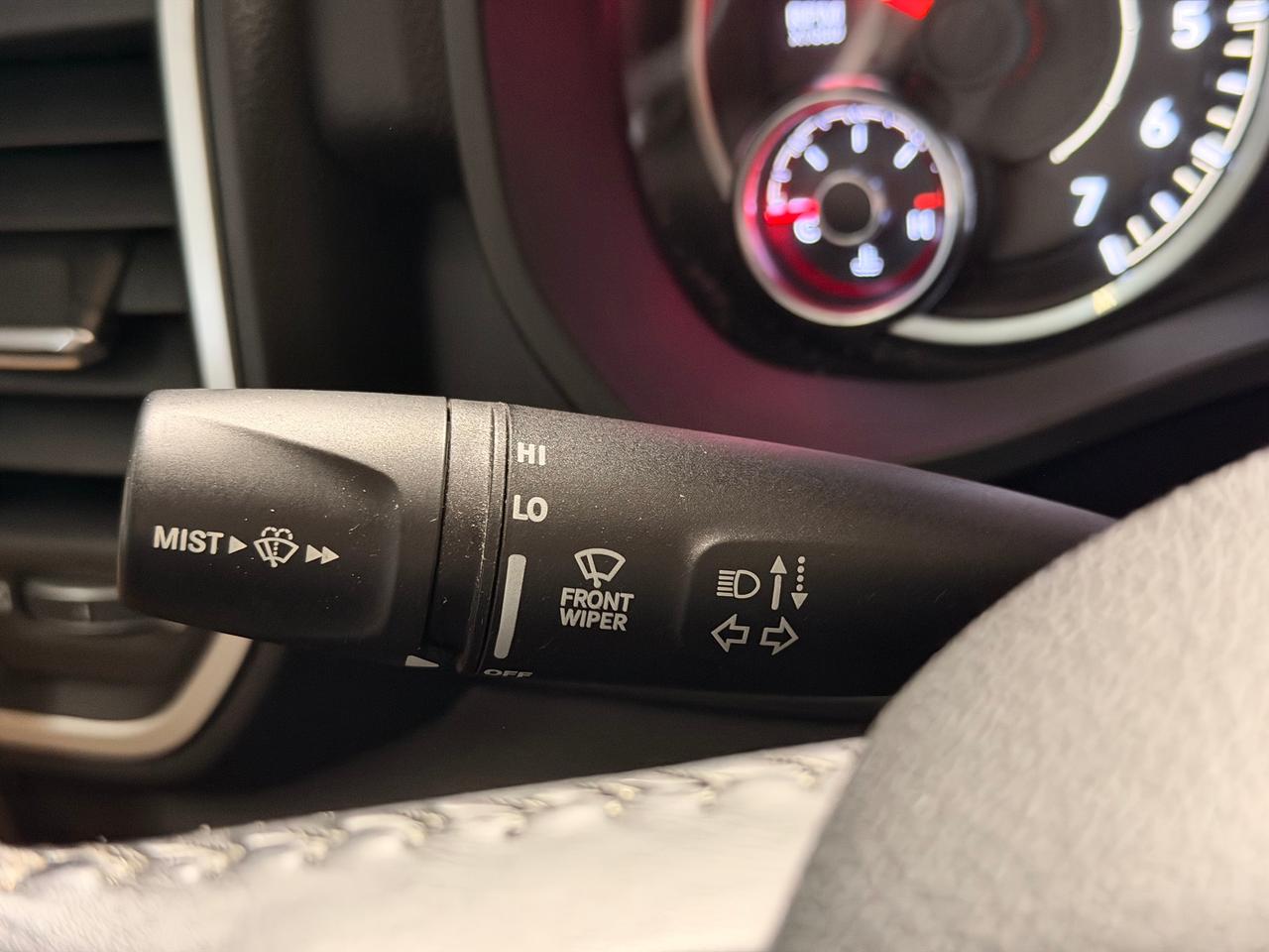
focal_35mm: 48
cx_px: 634
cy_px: 476
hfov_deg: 39.7
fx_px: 1760
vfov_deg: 30.3
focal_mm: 6.76
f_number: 1.78
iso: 640
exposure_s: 1/24
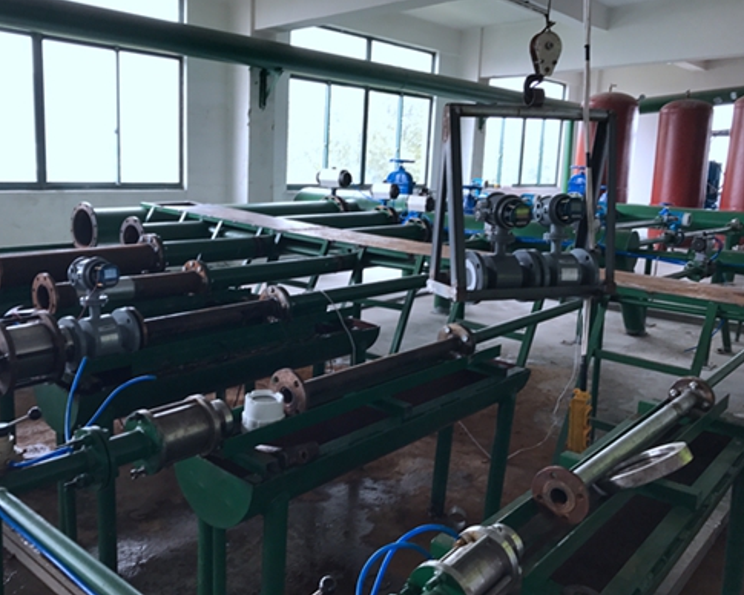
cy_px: 282
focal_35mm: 31
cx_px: 330
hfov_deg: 57.0
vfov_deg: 47.1
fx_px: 683
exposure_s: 1/50
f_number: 1.8
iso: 25
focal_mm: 3.99
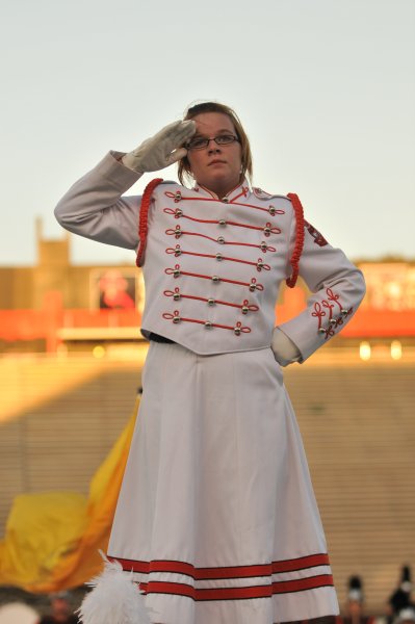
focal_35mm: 135
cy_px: 312
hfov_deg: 10.1
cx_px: 208
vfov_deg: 15.2
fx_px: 2338
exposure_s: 1/1250
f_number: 2.8
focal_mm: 90
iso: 200
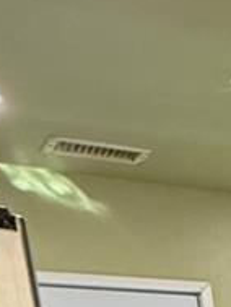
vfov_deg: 13.9
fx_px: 987
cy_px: 674
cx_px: 708
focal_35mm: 111
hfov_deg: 9.9
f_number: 2.2
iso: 320
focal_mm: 2.22
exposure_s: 1/120
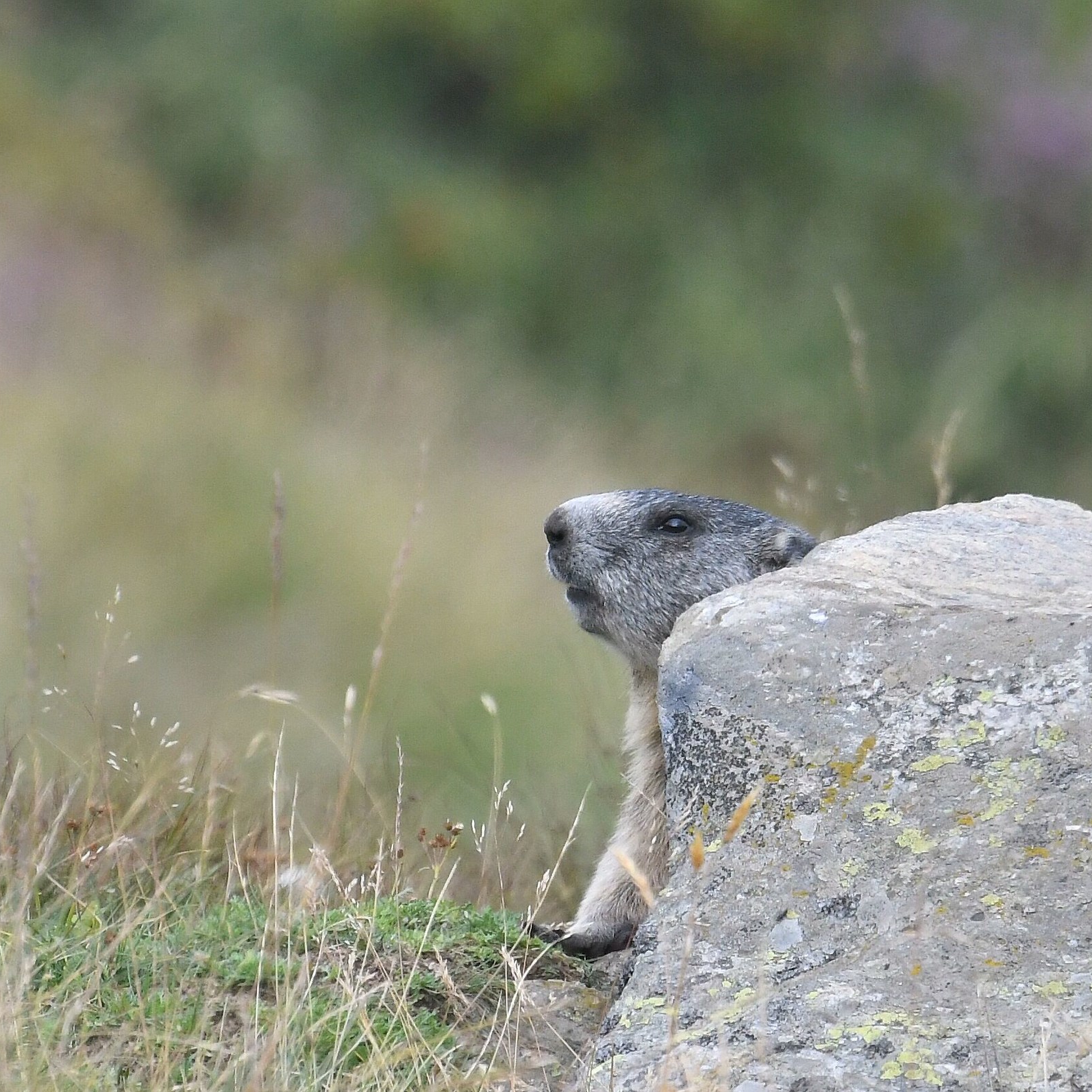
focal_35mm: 959
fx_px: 34227
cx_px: 382
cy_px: 546
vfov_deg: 1.8
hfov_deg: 1.8
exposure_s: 1/1250
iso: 1000
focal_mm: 500
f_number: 8
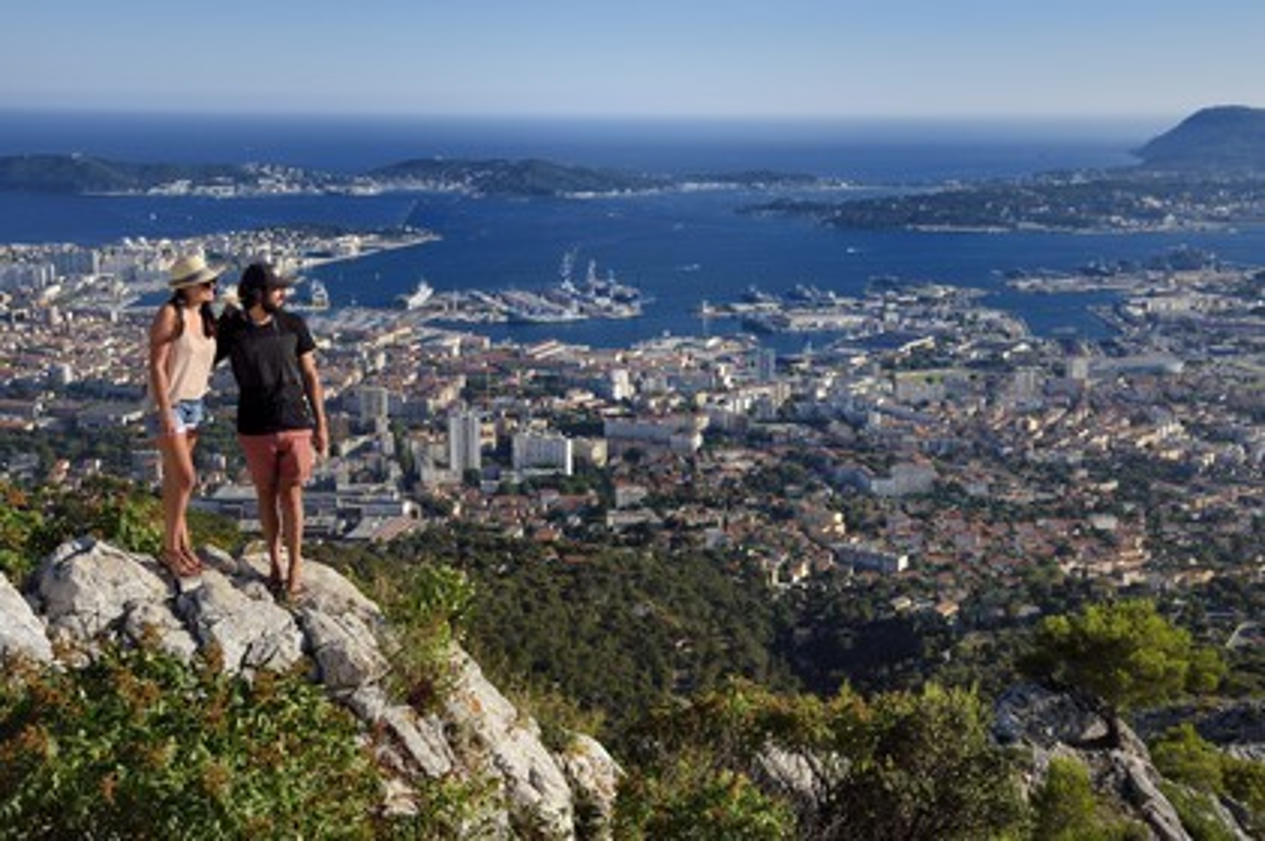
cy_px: 420
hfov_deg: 41.1
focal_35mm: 48
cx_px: 632
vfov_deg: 28.0
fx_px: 1685
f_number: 13
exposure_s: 1/200
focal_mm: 48
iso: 200
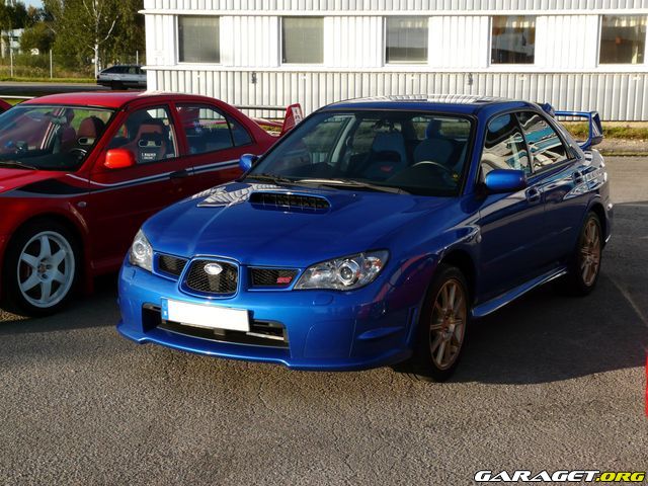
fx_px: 1086
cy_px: 243
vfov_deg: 25.2
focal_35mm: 58
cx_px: 324
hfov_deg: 33.2
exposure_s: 1/400
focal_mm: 9.5
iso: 100
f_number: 5.6
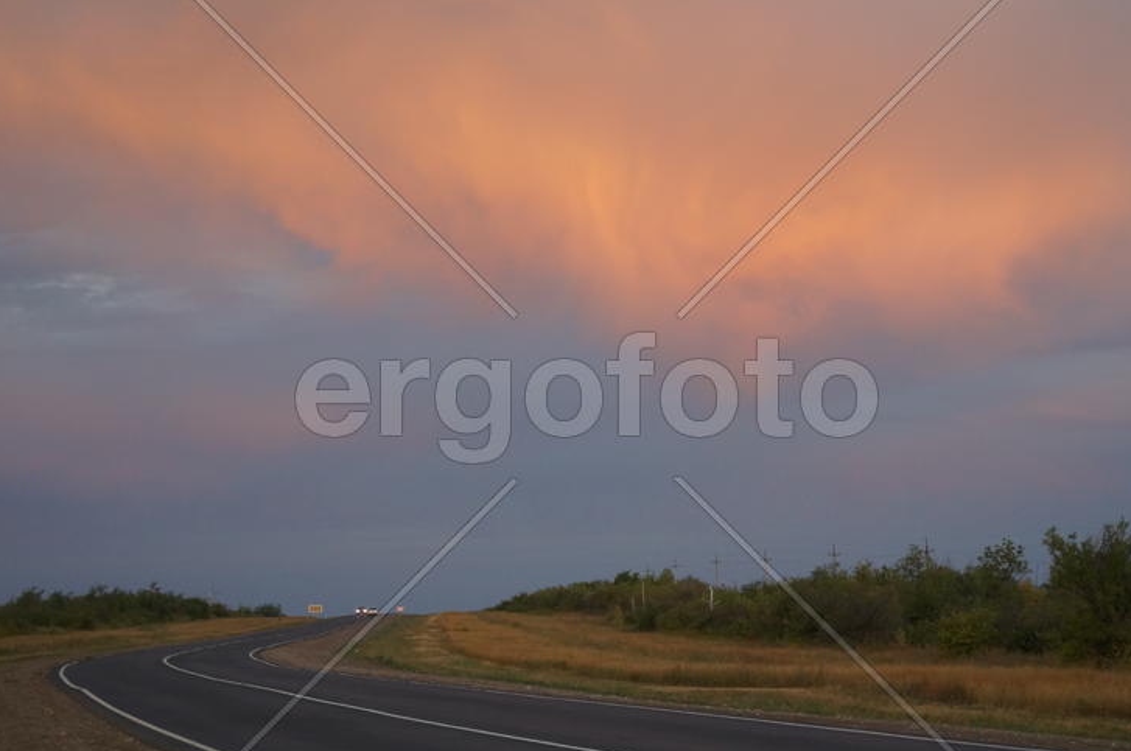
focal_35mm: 90
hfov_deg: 22.6
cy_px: 398
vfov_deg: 15.2
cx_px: 596
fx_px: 2824
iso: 800
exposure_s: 1/160
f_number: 5.6
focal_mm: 50
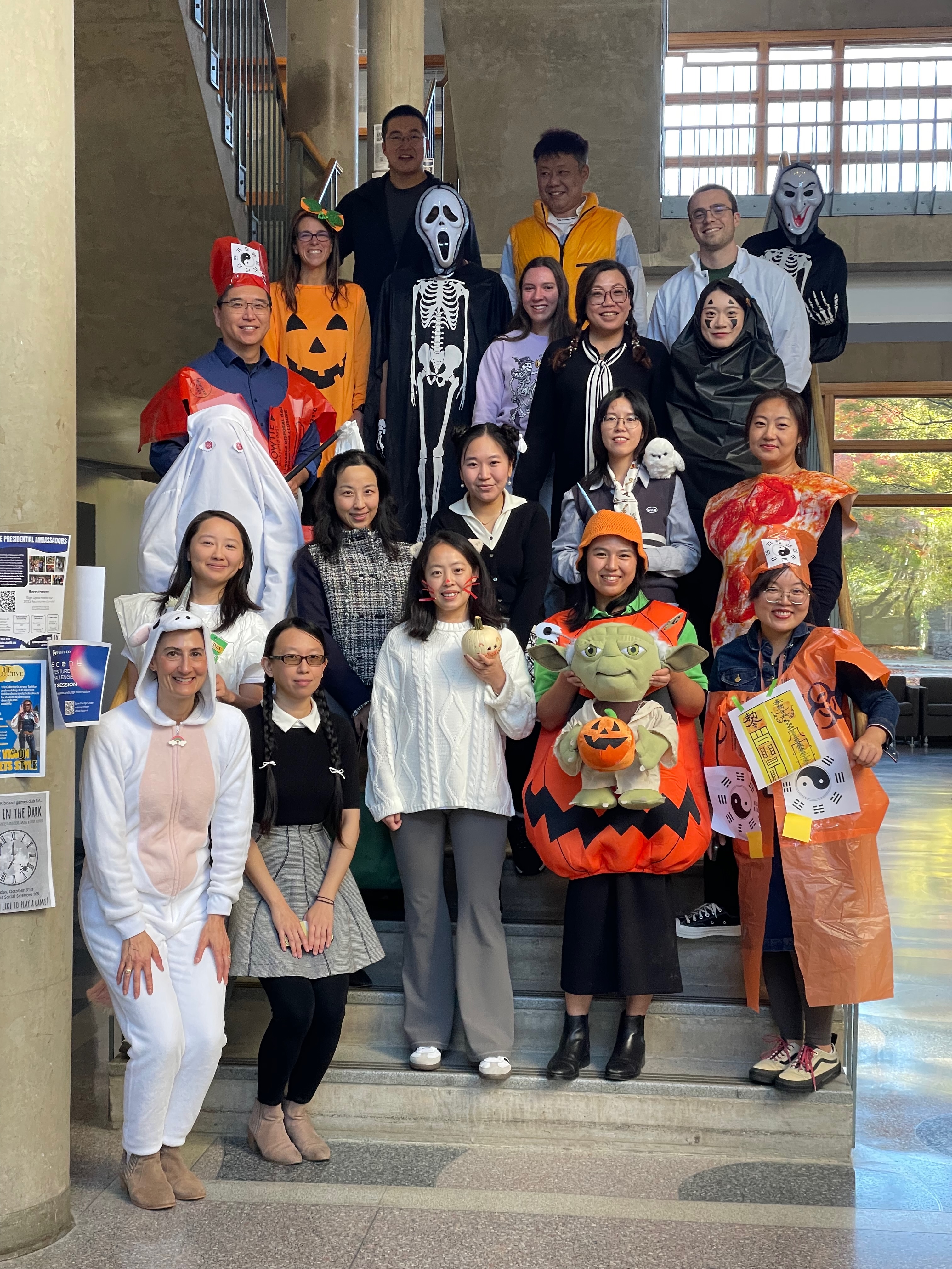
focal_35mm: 52
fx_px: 1907
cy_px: 634
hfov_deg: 28.0
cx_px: 476
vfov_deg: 36.8
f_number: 2
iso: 160
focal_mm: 6
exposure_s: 1/120
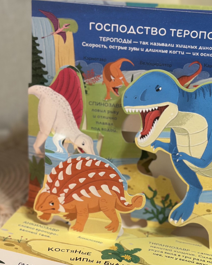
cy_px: 138
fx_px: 659
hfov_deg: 18.3
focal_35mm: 84
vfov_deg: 22.7
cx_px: 122
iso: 80
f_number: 1.78
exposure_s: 1/50
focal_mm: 6.86
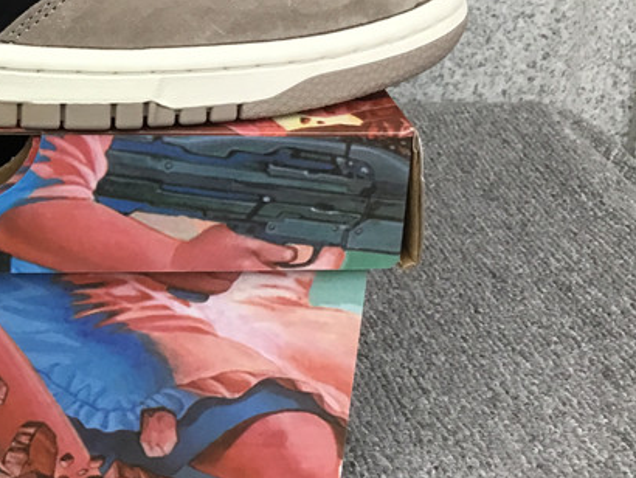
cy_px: 60
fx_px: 1250
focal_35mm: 68
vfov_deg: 21.2
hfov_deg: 26.5
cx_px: -43
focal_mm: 3.3
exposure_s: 1/33
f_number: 2.4
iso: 40
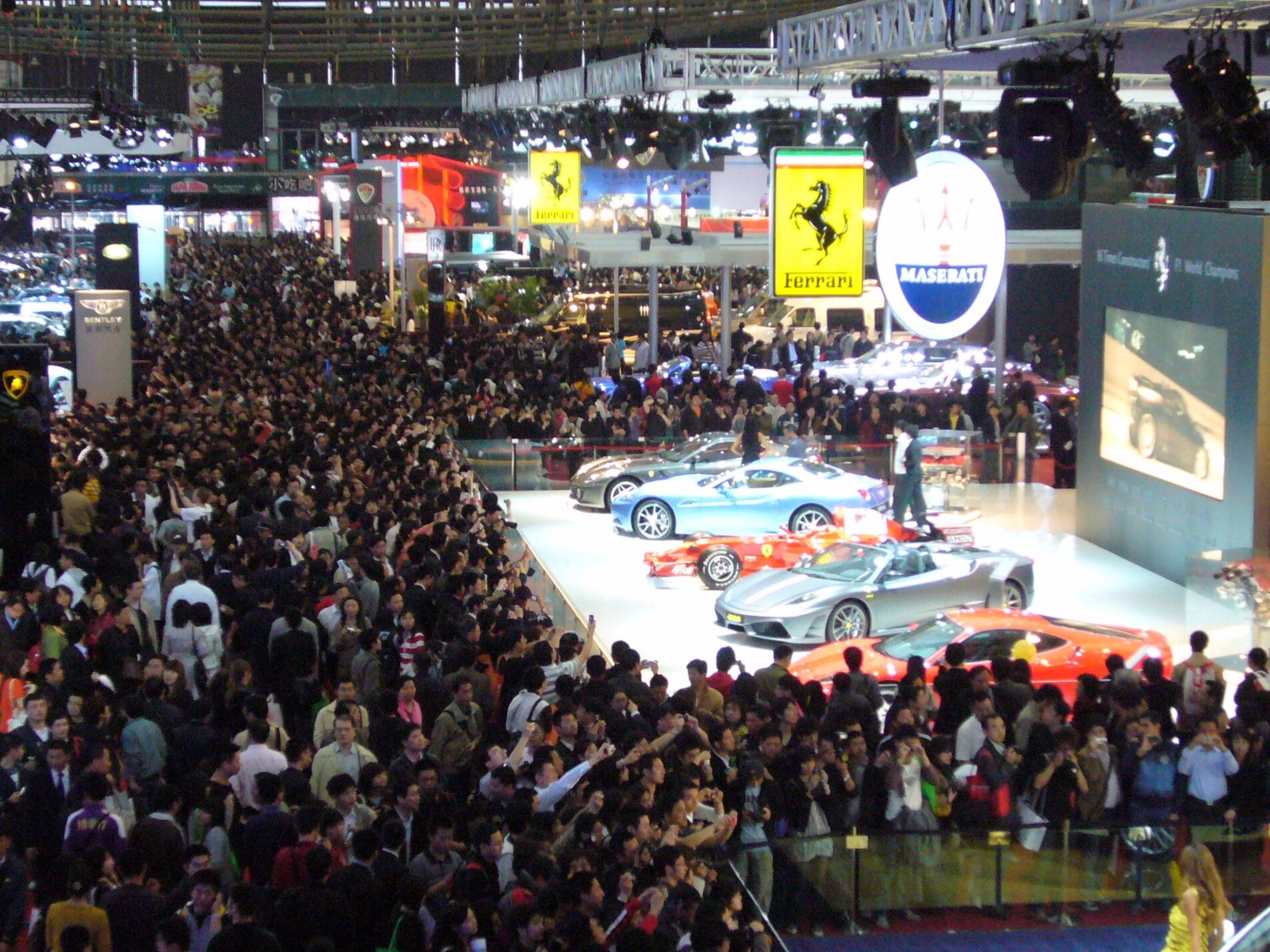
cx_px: 587
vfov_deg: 18.9
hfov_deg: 25.0
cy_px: 575
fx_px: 2862
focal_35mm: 78
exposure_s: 1/30
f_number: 4
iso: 250
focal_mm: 9.6
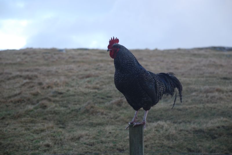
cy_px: 78
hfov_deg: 14.4
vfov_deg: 9.7
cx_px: 116
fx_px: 920
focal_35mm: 142
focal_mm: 95
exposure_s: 1/60
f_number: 5.6
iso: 400
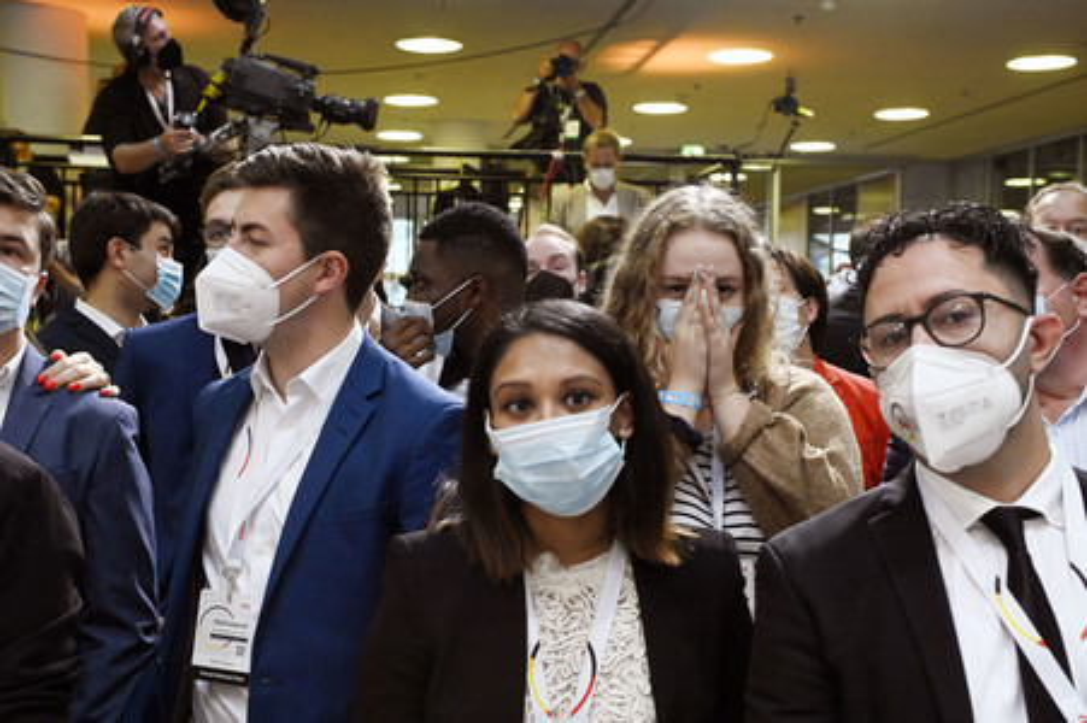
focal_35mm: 48
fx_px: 1448
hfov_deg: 41.1
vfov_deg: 28.0
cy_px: 362
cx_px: 544
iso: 5000
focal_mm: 48
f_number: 5.6
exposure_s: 1/320
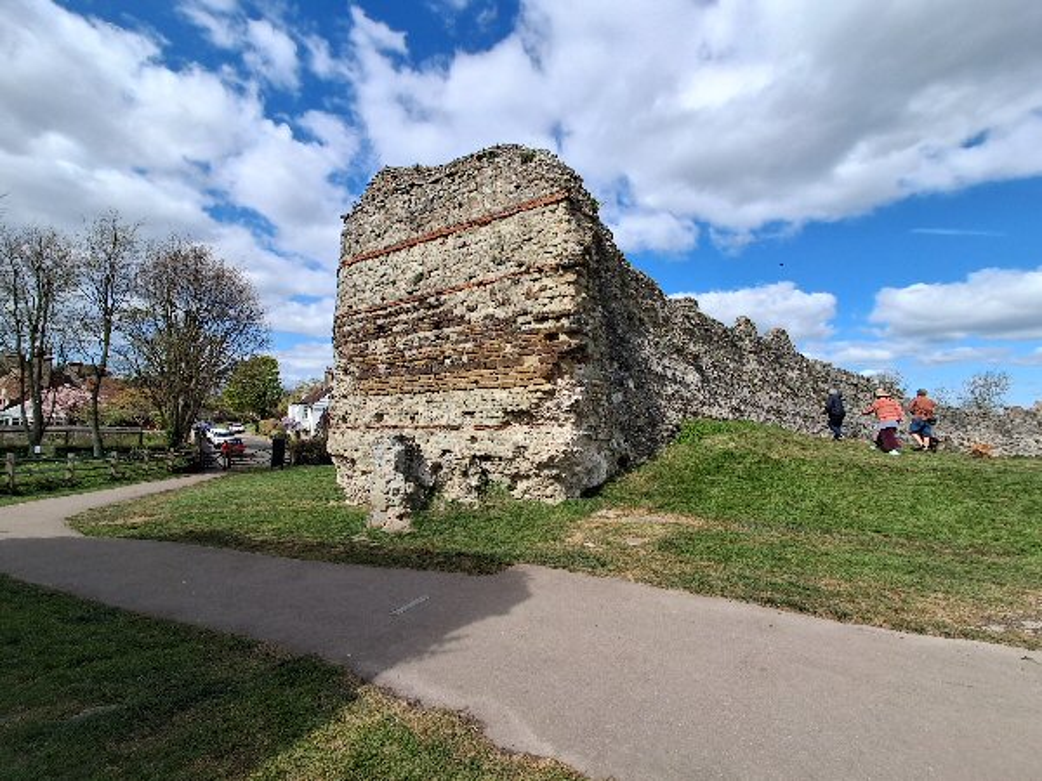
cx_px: 521
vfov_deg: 78.1
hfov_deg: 94.5
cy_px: 390
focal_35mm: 16
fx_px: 482
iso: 40
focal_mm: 1.64
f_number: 2.2
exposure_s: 1/1144
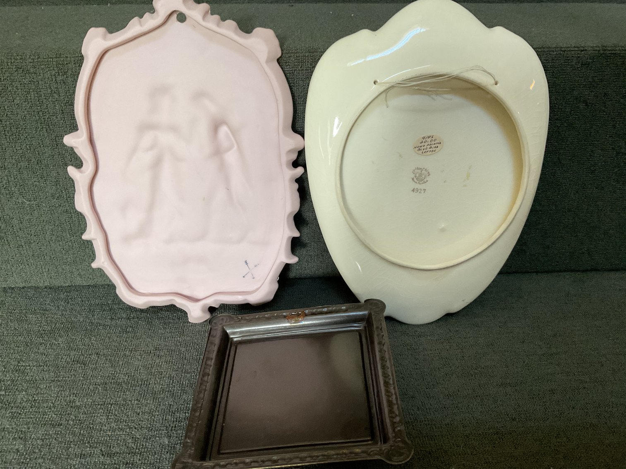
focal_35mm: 29
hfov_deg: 61.7
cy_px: 234
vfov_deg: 48.2
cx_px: 313
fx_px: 524
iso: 160
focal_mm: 3
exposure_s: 1/60
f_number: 1.8
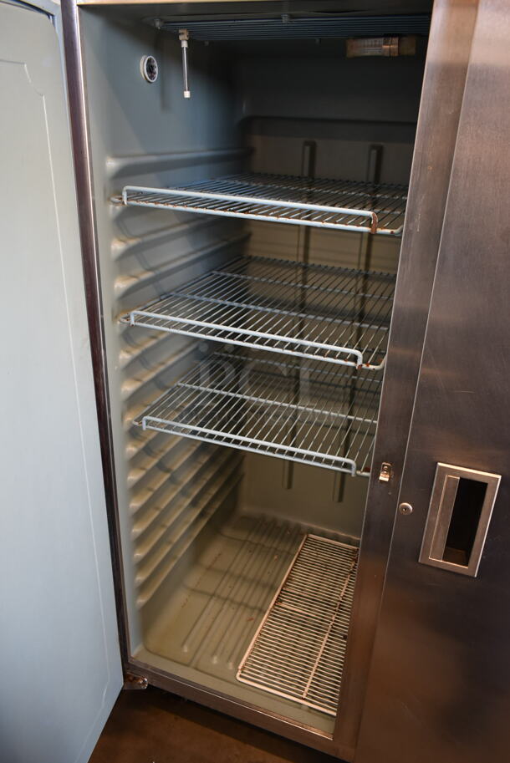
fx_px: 573
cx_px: 255
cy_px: 382
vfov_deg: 67.3
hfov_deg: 48.0
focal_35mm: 27
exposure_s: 1/30
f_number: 3.5
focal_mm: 18
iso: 450
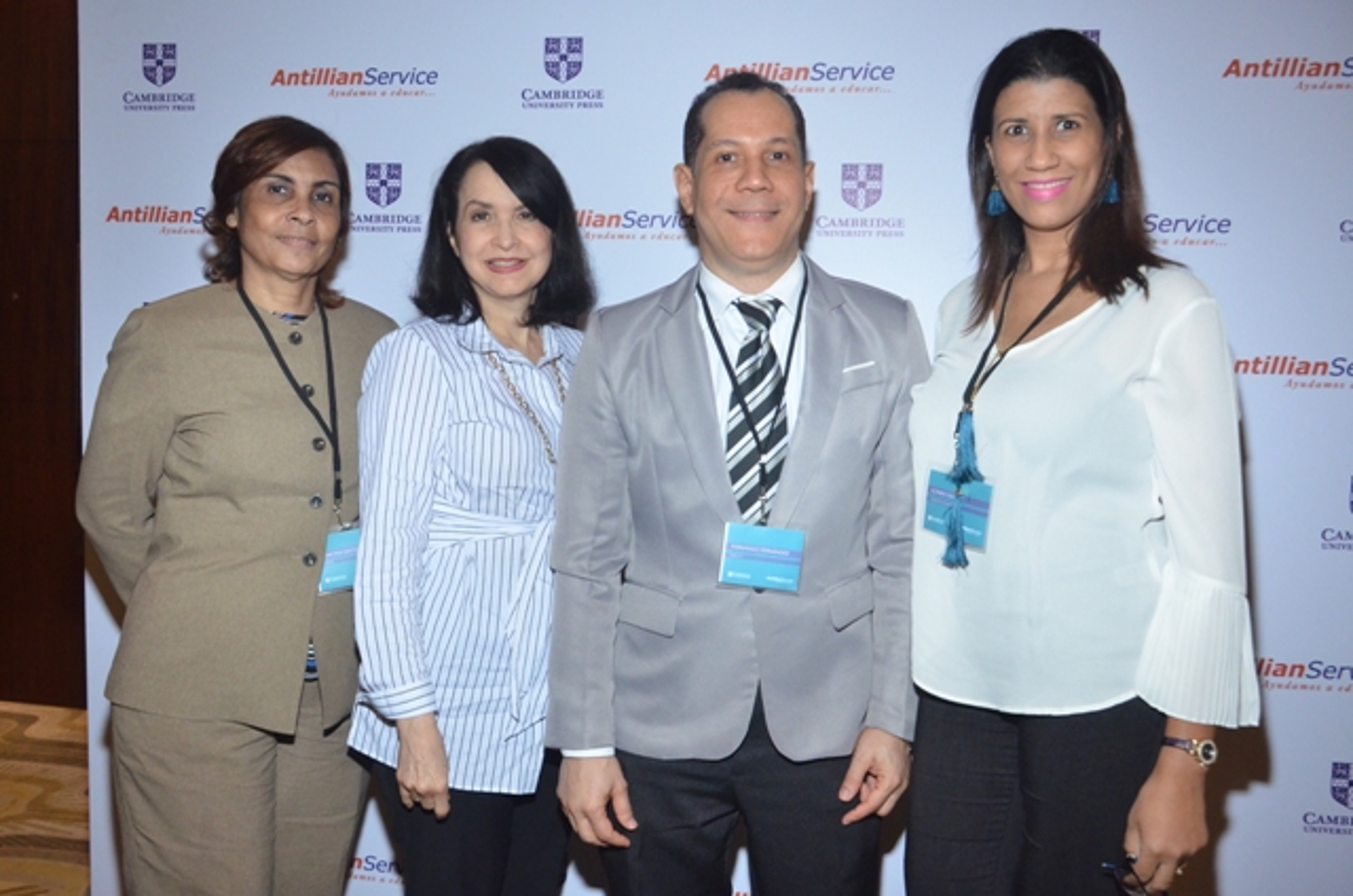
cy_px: 448
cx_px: 676
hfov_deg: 57.3
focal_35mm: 33
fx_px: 1238
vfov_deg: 39.8
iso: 2000
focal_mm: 22
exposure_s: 1/100
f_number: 7.1
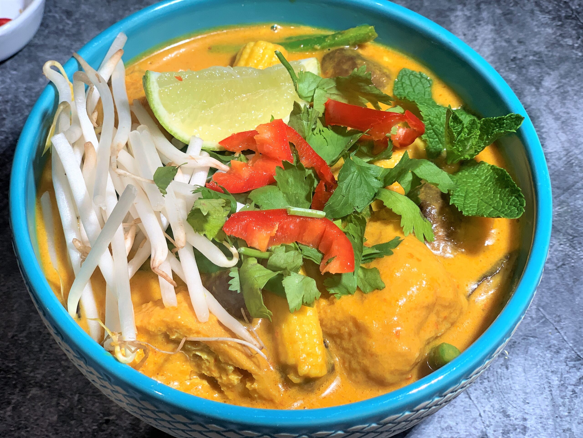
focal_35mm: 52
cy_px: 219
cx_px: 292
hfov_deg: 36.8
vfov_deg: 28.0
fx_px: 876
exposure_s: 1/50
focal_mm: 6
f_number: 2.4
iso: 64
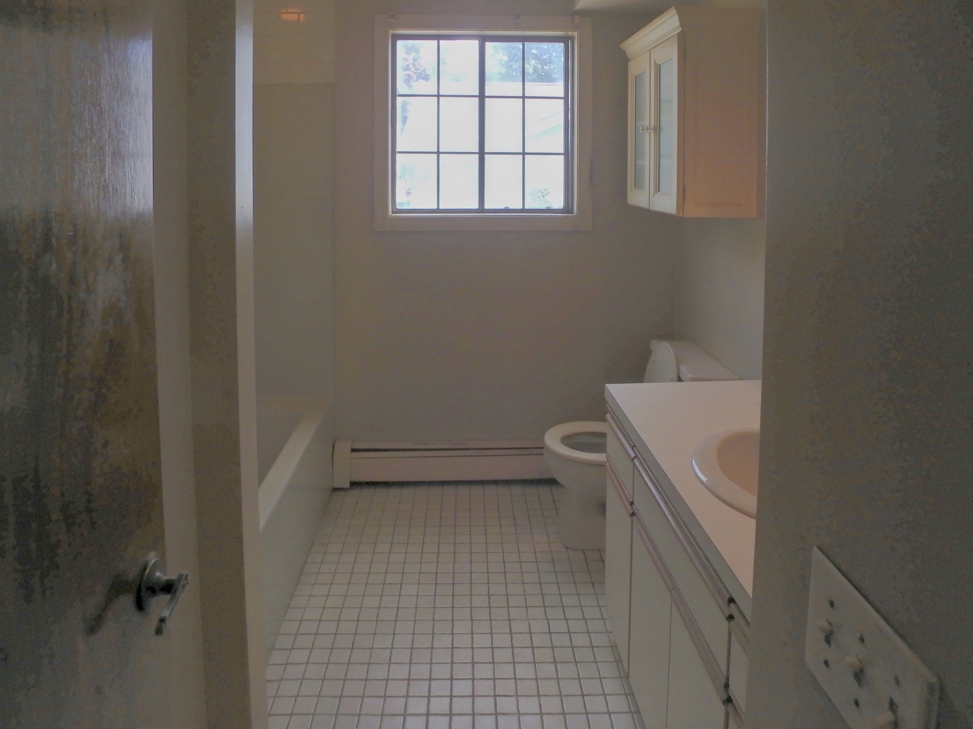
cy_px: 364
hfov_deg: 79.0
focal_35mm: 21
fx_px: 590
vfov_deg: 63.4
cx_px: 486
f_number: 3.5
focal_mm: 3.7
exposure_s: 1/100
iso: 125
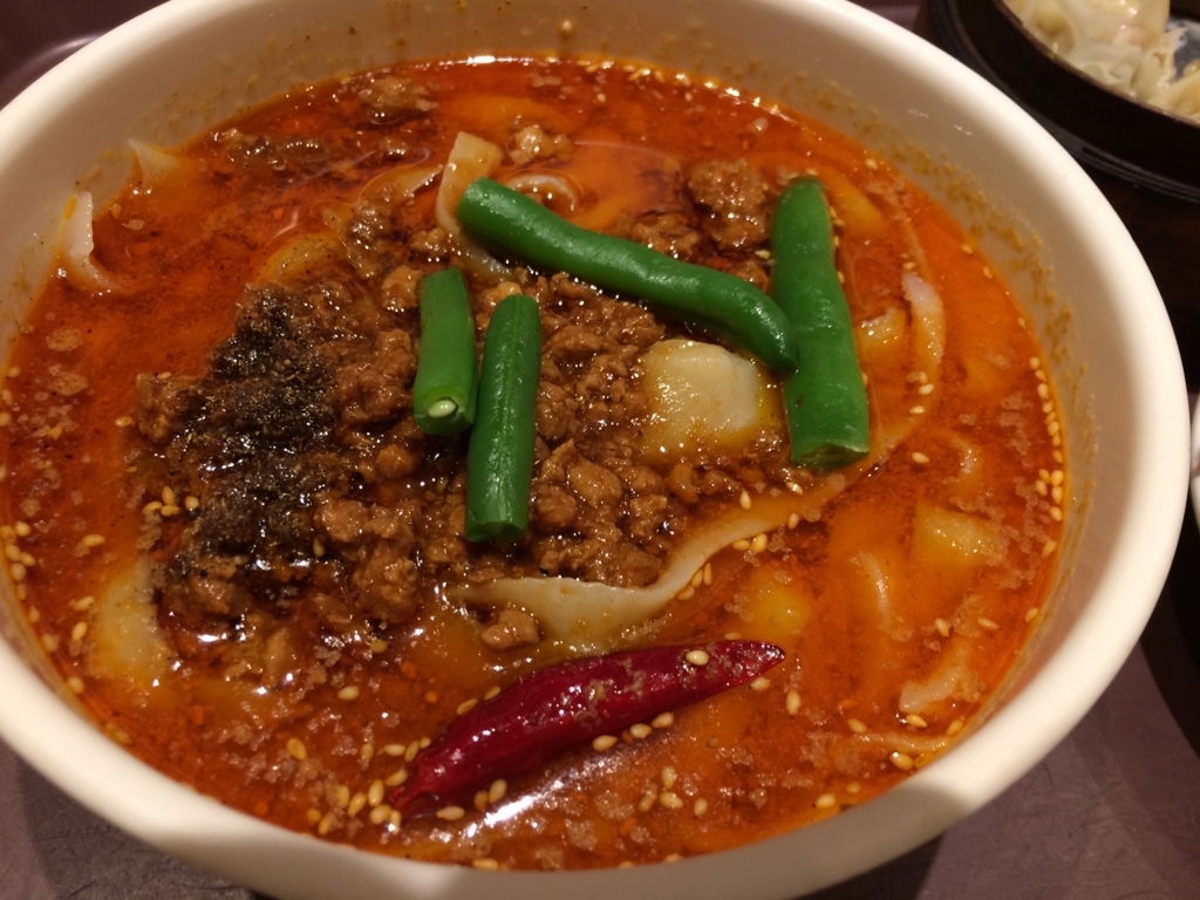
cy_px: 450
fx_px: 1005
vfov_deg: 48.2
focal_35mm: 29
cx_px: 600
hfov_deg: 61.7
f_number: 2.2
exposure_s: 1/30
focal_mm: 4.15
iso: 80
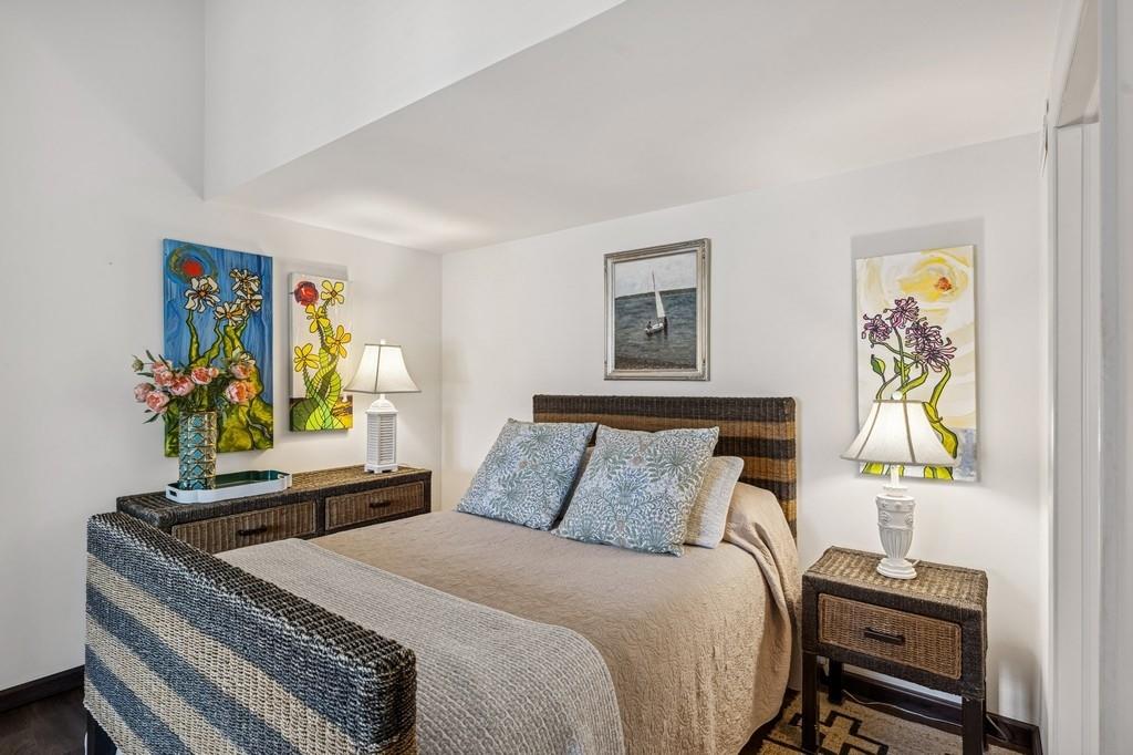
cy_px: 378
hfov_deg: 91.6
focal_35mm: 18
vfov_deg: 68.8
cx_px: 566
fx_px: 551
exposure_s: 1/30
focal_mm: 17.5
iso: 400
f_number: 8
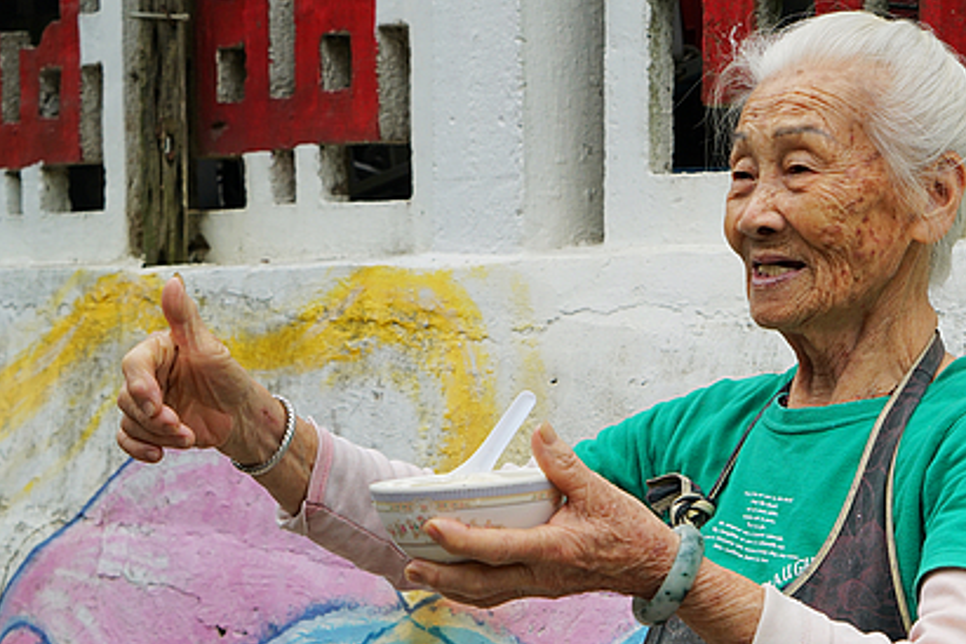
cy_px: 437
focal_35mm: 89
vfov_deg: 15.3
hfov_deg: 22.7
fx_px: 2388
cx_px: 712
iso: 400
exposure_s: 1/160
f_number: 9
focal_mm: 53
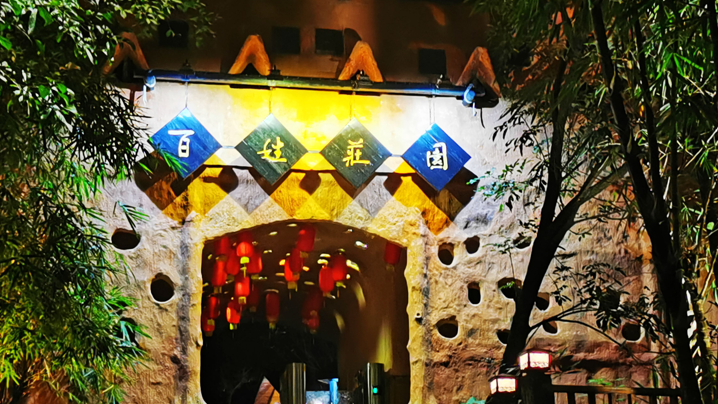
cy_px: 238
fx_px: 1409
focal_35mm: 74
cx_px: 355
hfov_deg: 28.6
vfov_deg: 16.3
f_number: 1.8
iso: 160
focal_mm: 5.58
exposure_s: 5
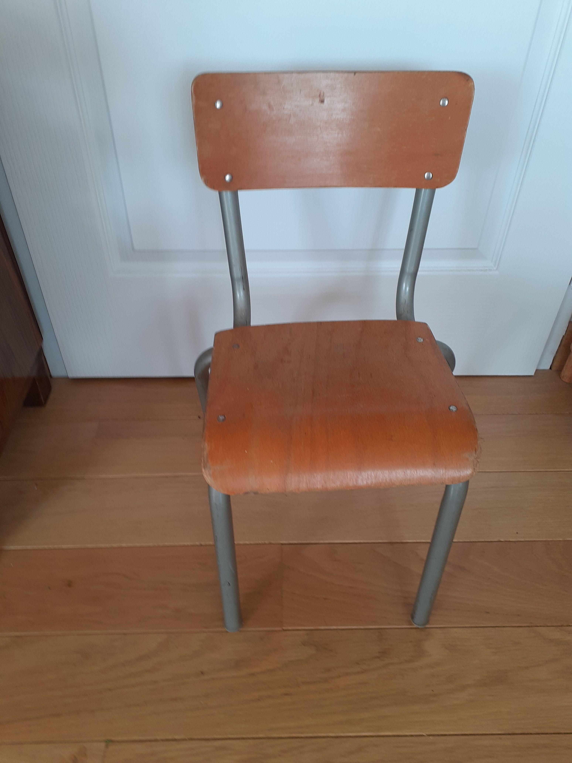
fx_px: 595
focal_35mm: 27
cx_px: 286
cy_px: 382
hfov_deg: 51.4
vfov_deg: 65.3
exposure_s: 1/50
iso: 40
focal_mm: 3.6
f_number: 1.9
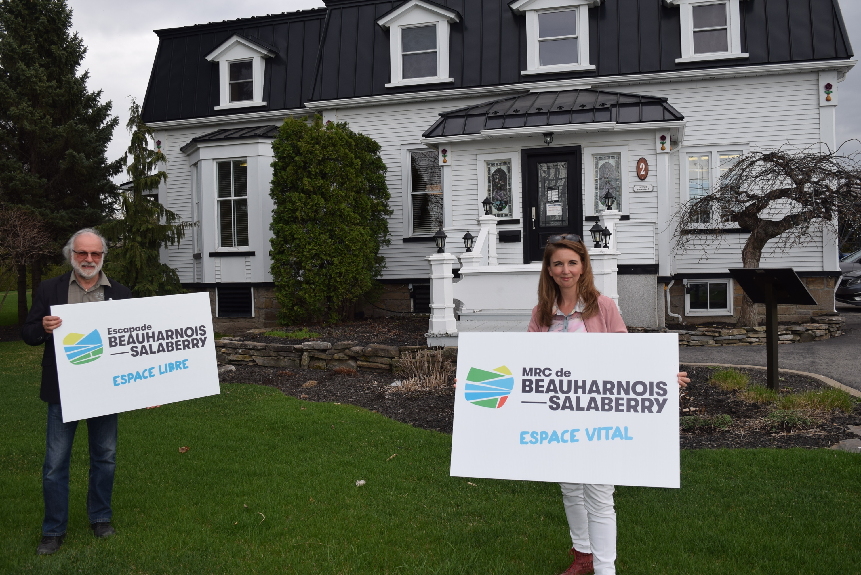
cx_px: 430
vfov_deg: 40.0
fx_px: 790
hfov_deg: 57.2
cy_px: 288
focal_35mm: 33
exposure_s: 1/160
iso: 100
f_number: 6.3
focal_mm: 22
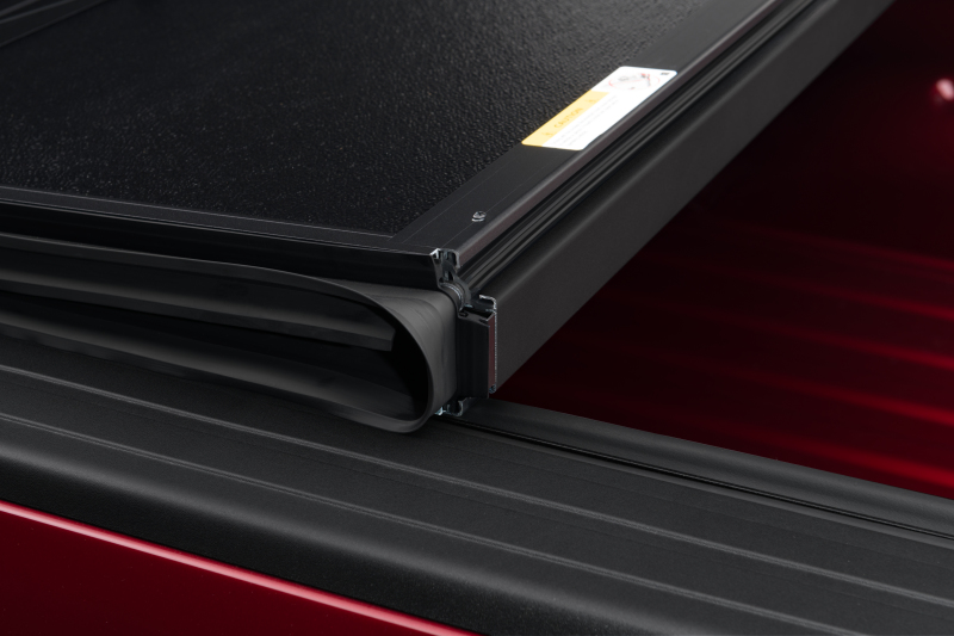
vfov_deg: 19.4
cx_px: 477
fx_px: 1854
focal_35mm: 70
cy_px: 318
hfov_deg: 28.8
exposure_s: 1/60
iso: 125
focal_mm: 70
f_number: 11
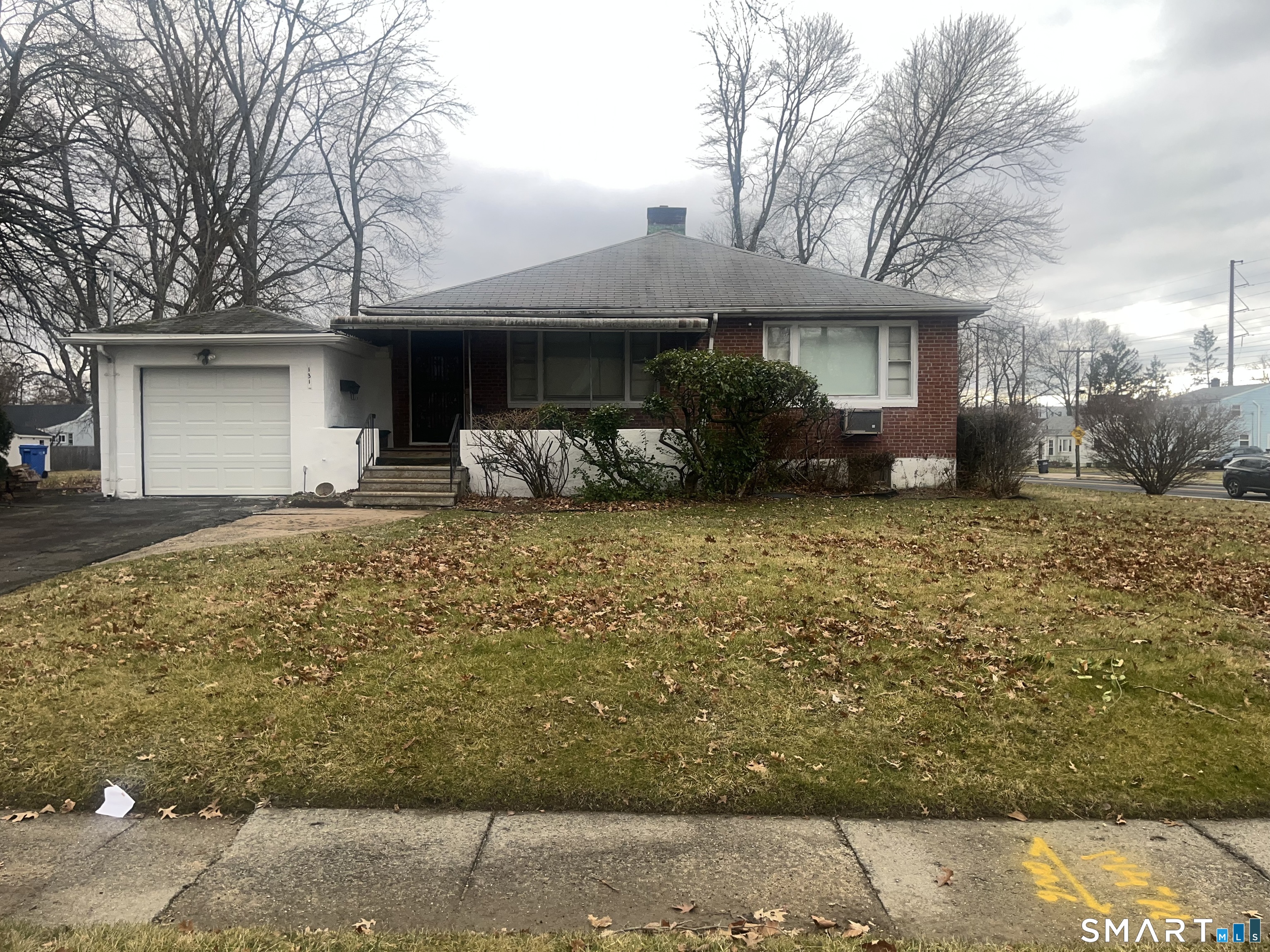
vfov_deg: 53.1
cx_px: 635
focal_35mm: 26
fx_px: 954
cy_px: 476
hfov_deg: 67.3
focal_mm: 5.1
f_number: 1.6
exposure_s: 1/688
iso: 50
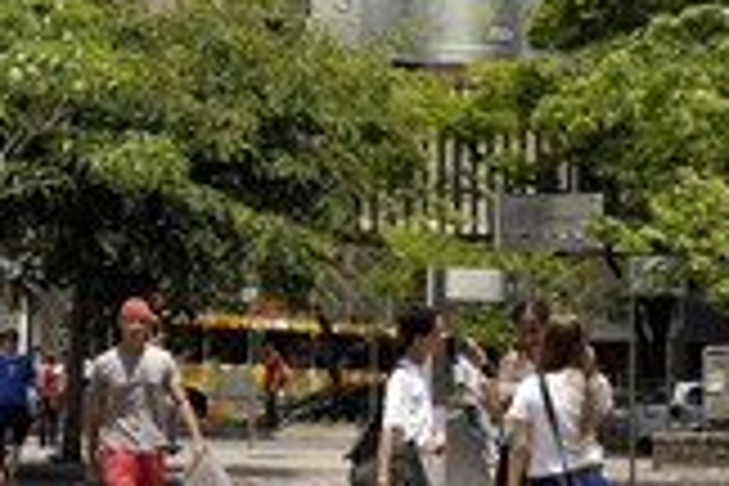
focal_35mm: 109
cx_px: 281
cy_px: 194
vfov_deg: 12.6
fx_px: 2207
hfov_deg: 18.7
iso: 100
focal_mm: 28
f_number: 7.6
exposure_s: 1/125
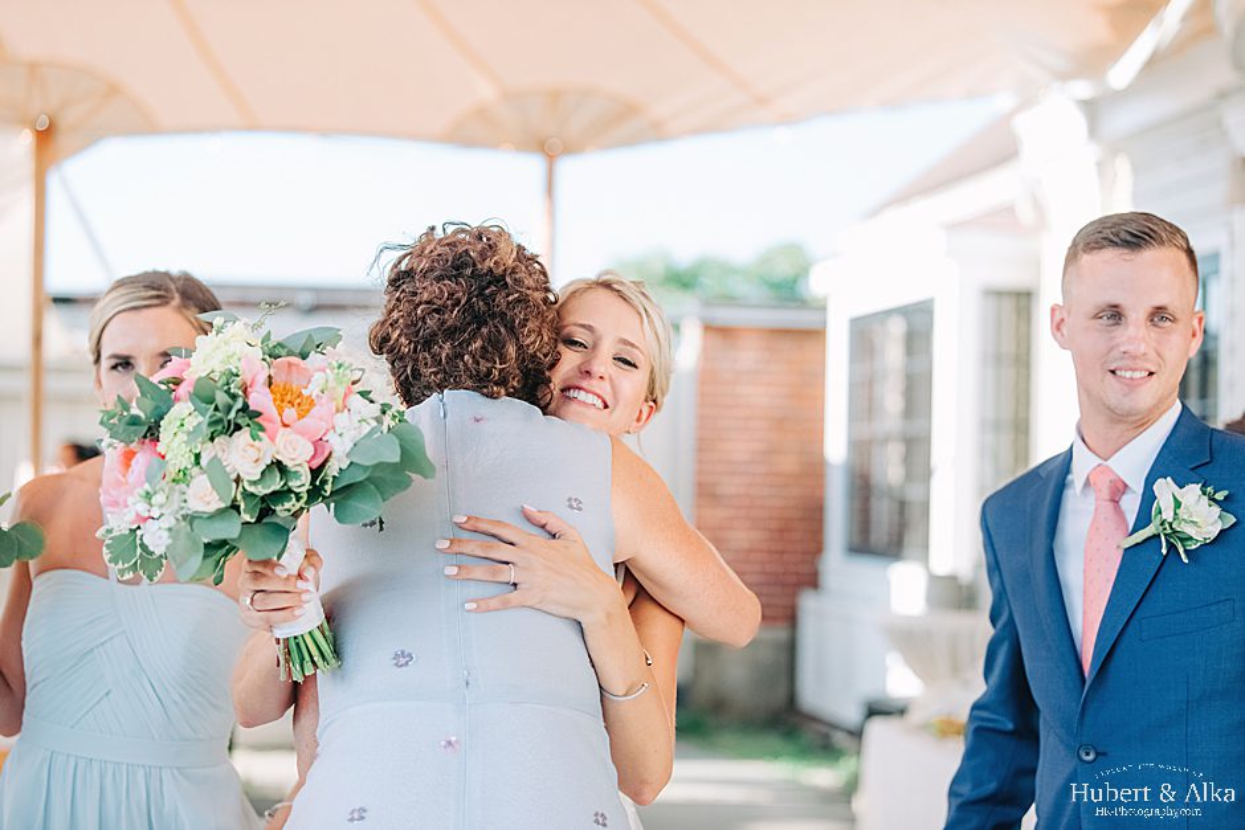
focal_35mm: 70
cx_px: 622
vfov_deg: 19.5
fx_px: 2421
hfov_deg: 28.8
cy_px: 415
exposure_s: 1/2000
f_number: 2.8
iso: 800
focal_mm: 70
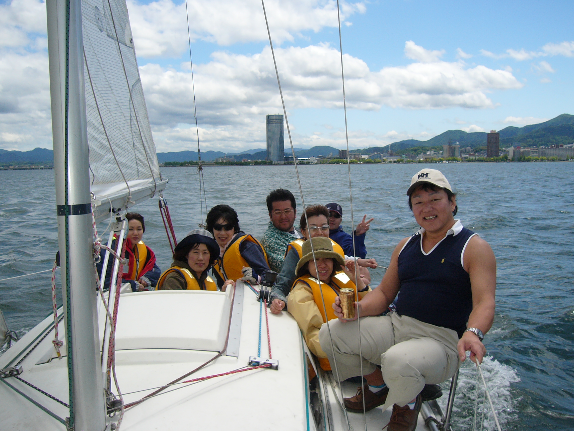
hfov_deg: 52.6
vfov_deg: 40.7
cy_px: 216
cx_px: 287
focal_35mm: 35
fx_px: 580
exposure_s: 1/400
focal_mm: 5.8
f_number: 8
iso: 100
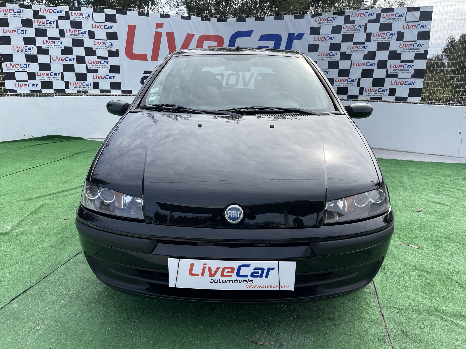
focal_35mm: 26
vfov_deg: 53.1
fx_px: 350
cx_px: 233
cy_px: 174
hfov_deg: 67.3
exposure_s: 1/2336
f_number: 1.6
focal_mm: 5.1
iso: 32
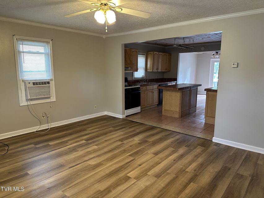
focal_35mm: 24
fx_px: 183
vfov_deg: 56.8
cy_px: 99
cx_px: 132
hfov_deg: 71.6
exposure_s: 1/60
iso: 200
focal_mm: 6.86
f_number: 1.78
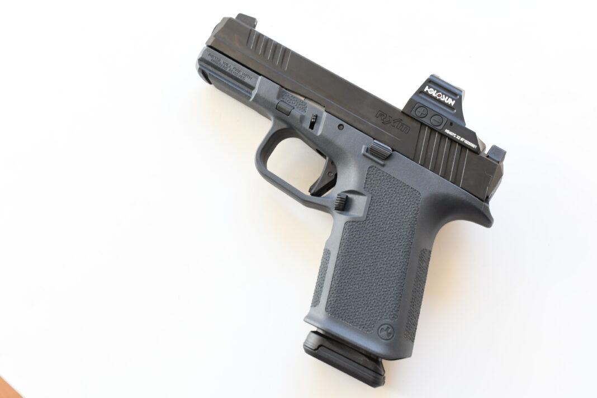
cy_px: 199
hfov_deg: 43.6
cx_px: 298
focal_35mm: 45
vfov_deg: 29.9
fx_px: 746
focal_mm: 30
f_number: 10
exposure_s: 1/25
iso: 1250
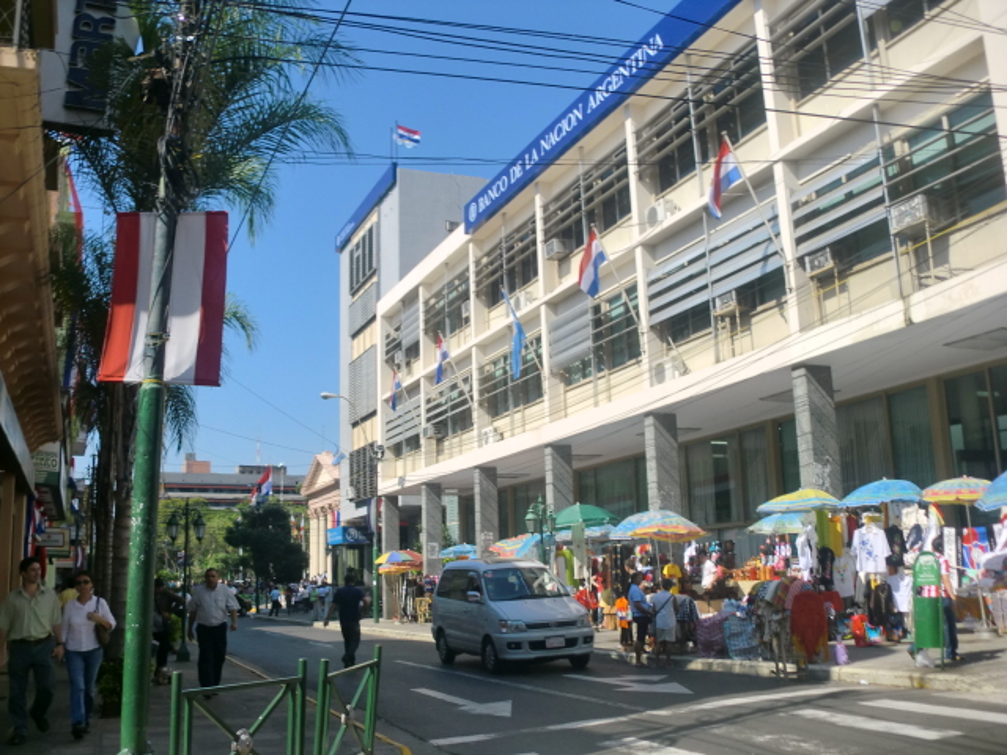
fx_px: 1018
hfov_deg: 52.6
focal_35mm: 35
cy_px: 378
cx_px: 504
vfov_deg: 40.7
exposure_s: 1/200
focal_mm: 6.3
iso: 64
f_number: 7.8
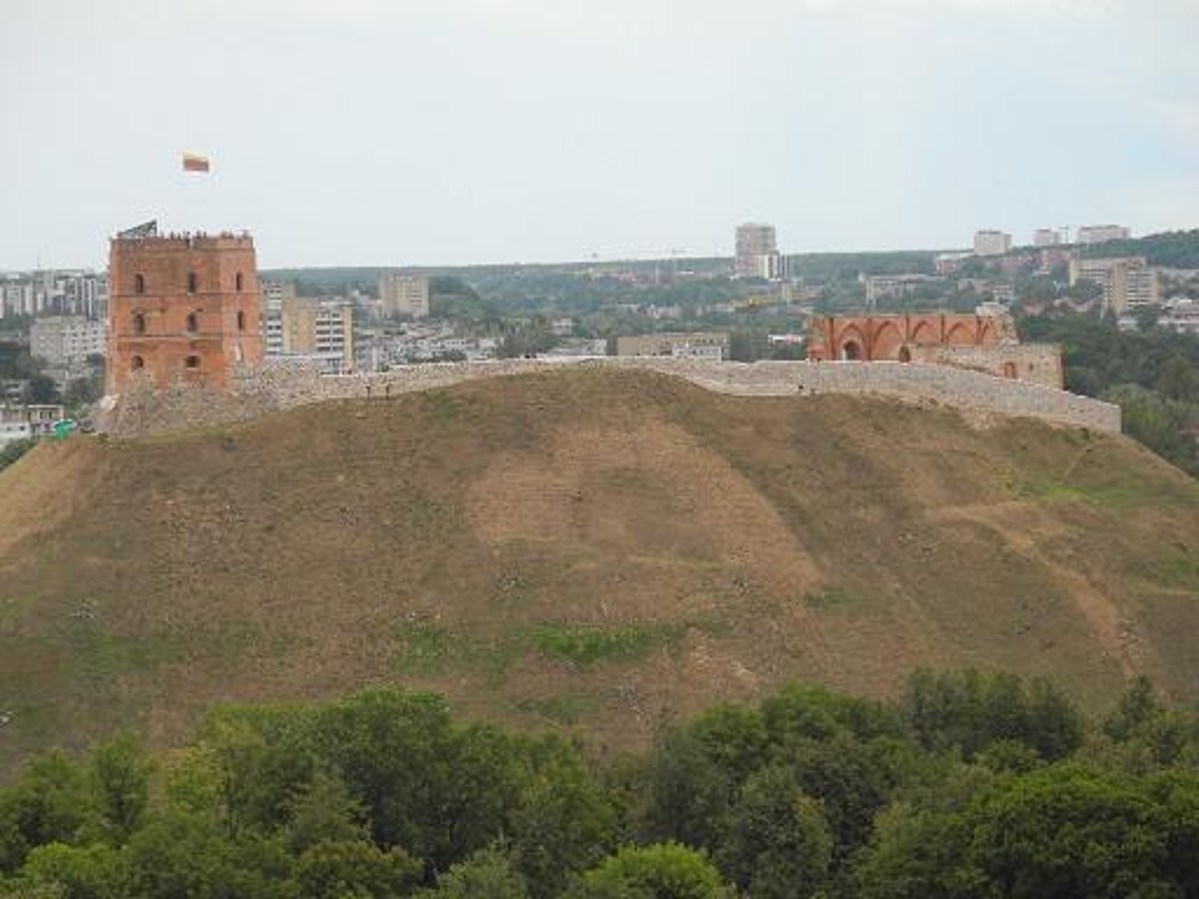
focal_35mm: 153
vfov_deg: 9.7
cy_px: 450
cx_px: 600
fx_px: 5299
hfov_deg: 12.9
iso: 100
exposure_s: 1/160
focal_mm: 32.6
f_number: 5
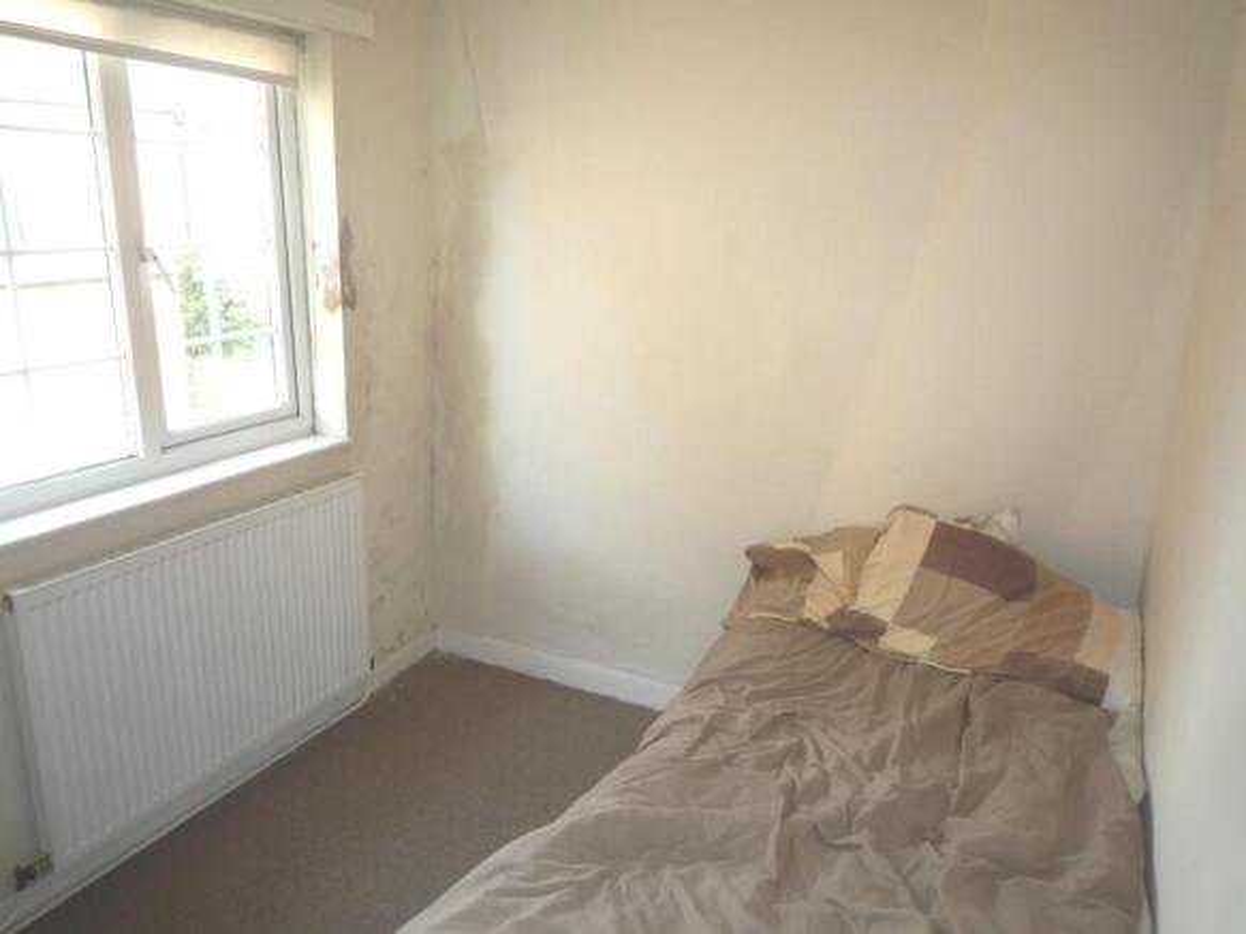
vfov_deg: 54.9
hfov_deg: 69.4
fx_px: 900
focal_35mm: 25
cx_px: 623
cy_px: 467
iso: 100
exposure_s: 1/30
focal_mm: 4.4
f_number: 2.8
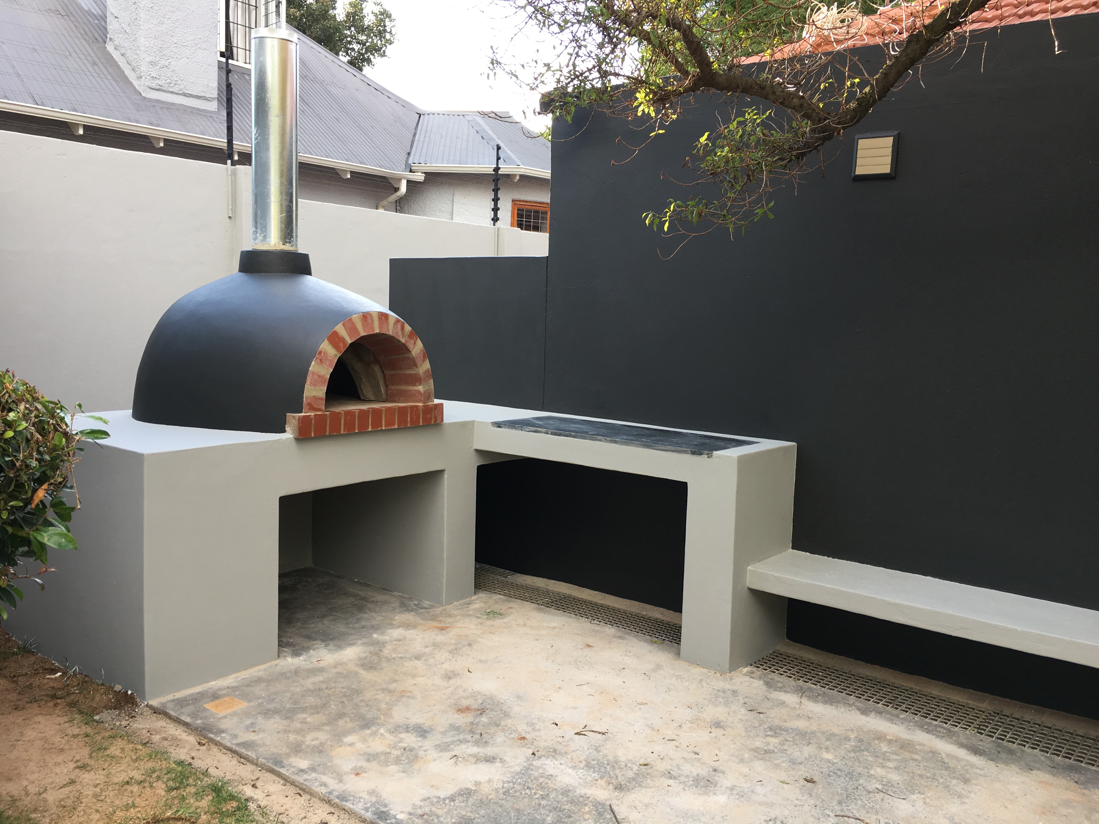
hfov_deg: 61.7
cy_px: 412
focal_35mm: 29
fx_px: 921
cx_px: 550
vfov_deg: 48.2
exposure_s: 1/163
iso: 25
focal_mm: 4.15
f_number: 2.2
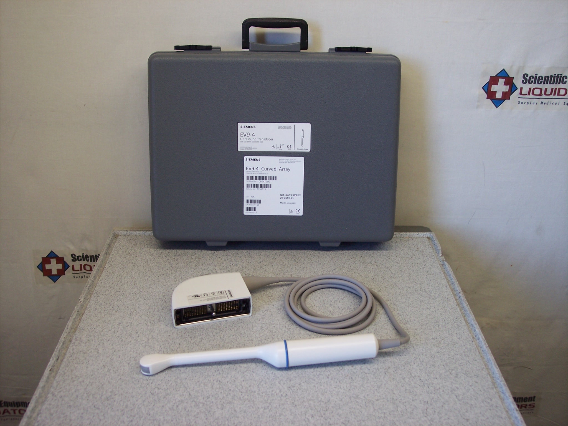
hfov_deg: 47.9
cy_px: 213
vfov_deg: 36.8
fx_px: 640
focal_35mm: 39
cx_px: 284
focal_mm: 8
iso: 100
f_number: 3.4
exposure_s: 1/45
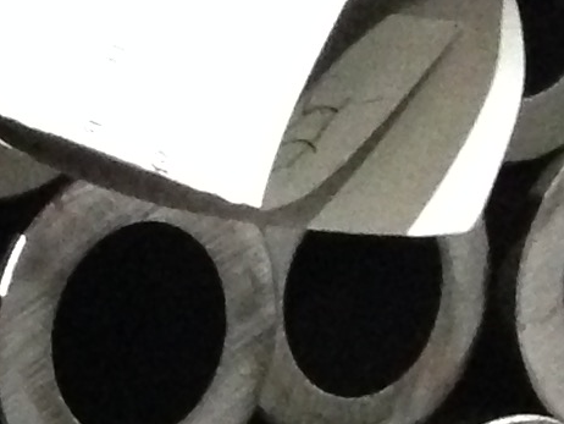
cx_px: -490
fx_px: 3798
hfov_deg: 8.2
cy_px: 787
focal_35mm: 233
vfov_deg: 6.2
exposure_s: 1/15
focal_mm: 4.12
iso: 800
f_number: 2.4
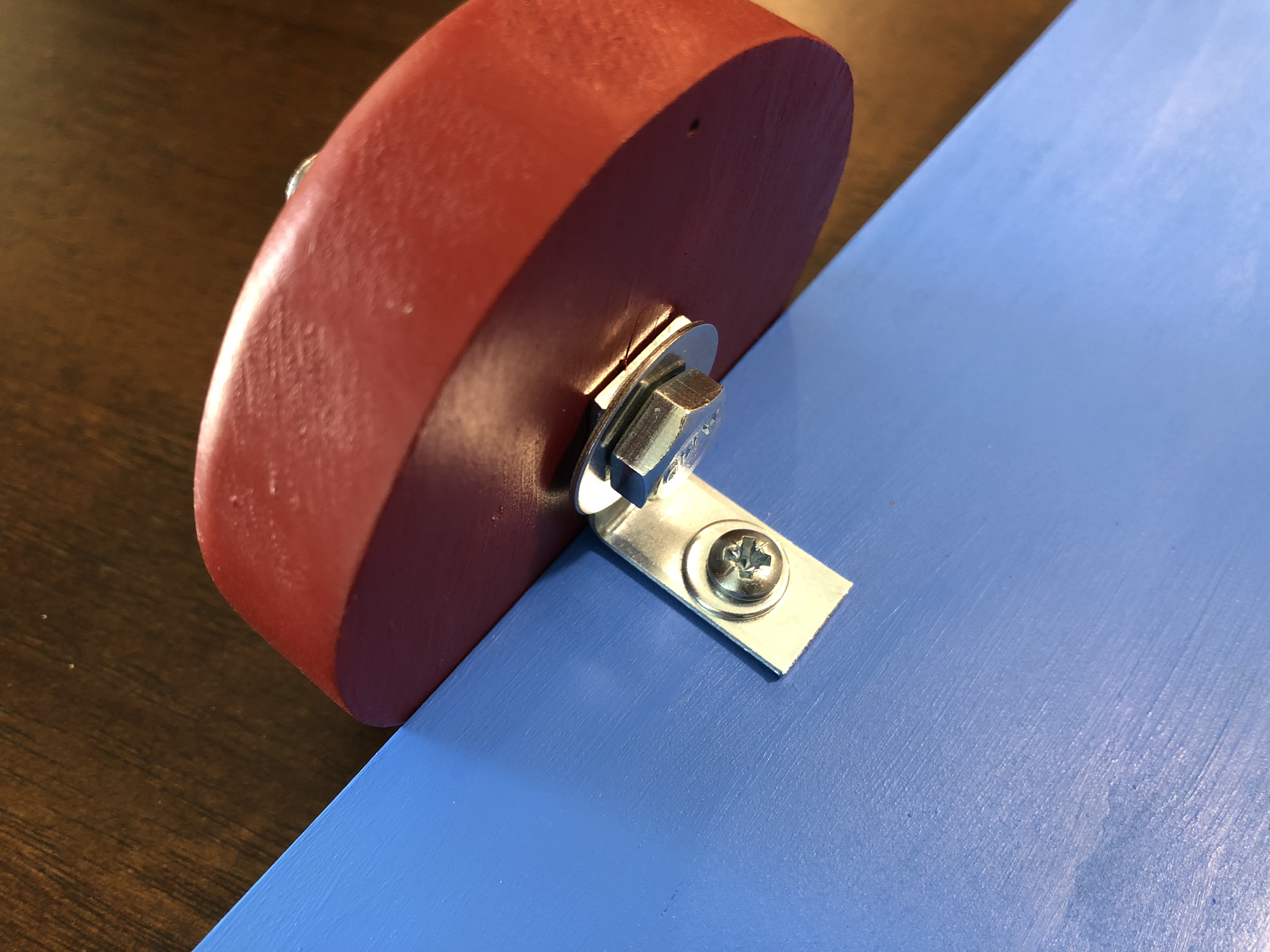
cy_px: 476
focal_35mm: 28
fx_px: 1027
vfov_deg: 49.7
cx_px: 635
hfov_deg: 63.4
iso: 50
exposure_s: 1/15
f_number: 1.8
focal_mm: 3.99
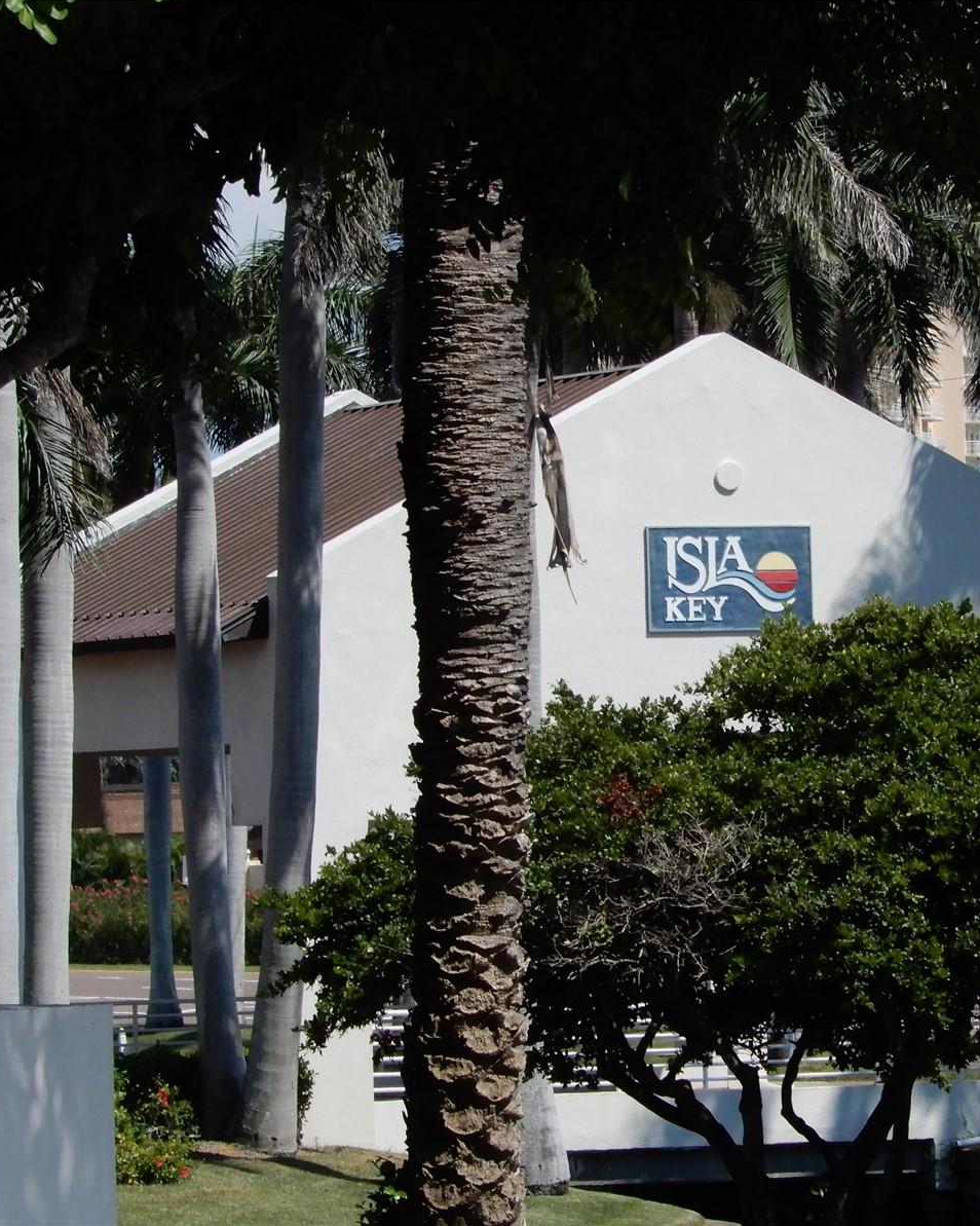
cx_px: 744
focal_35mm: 216
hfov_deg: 7.2
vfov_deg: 8.9
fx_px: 7833
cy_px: 610
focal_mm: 29.4
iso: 400
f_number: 7.1
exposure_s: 1/1600
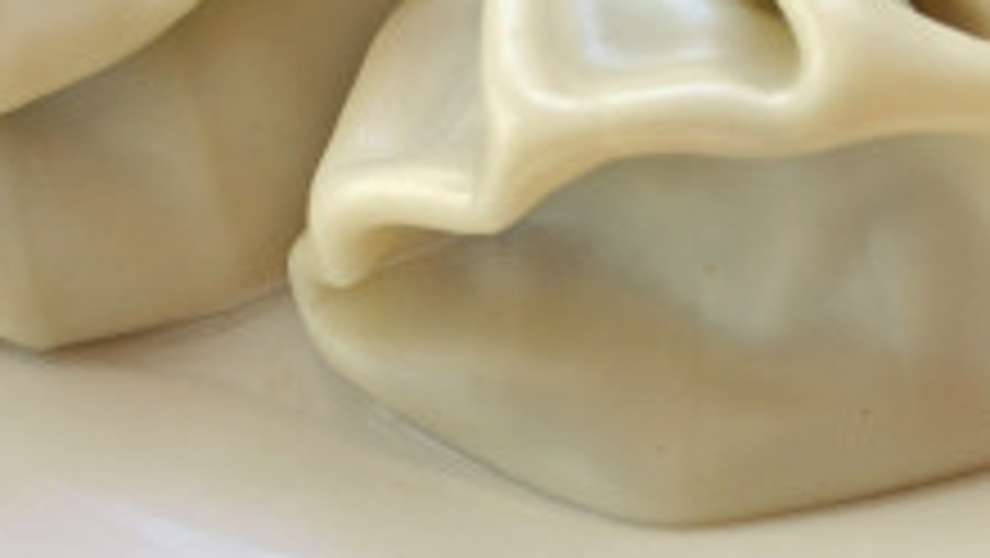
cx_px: 1053
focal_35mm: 160
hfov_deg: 13.2
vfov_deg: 7.5
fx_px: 4190
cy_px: -146
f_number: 5.6
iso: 220
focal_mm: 35
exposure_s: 1/125
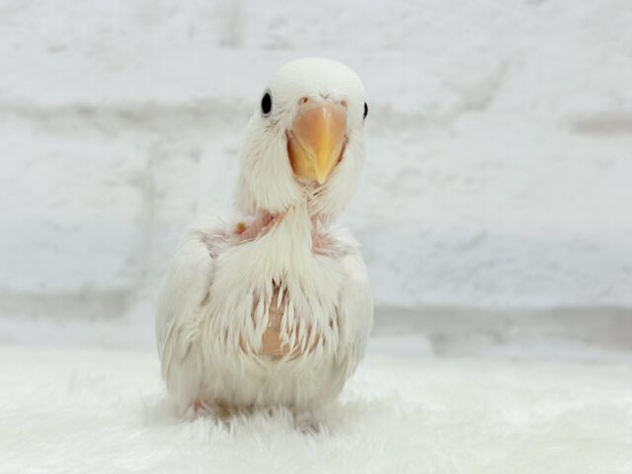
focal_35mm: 52
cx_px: 316
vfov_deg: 28.0
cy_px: 237
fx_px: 949
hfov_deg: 36.8
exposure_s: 1/100
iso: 64
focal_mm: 5.96
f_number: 1.6
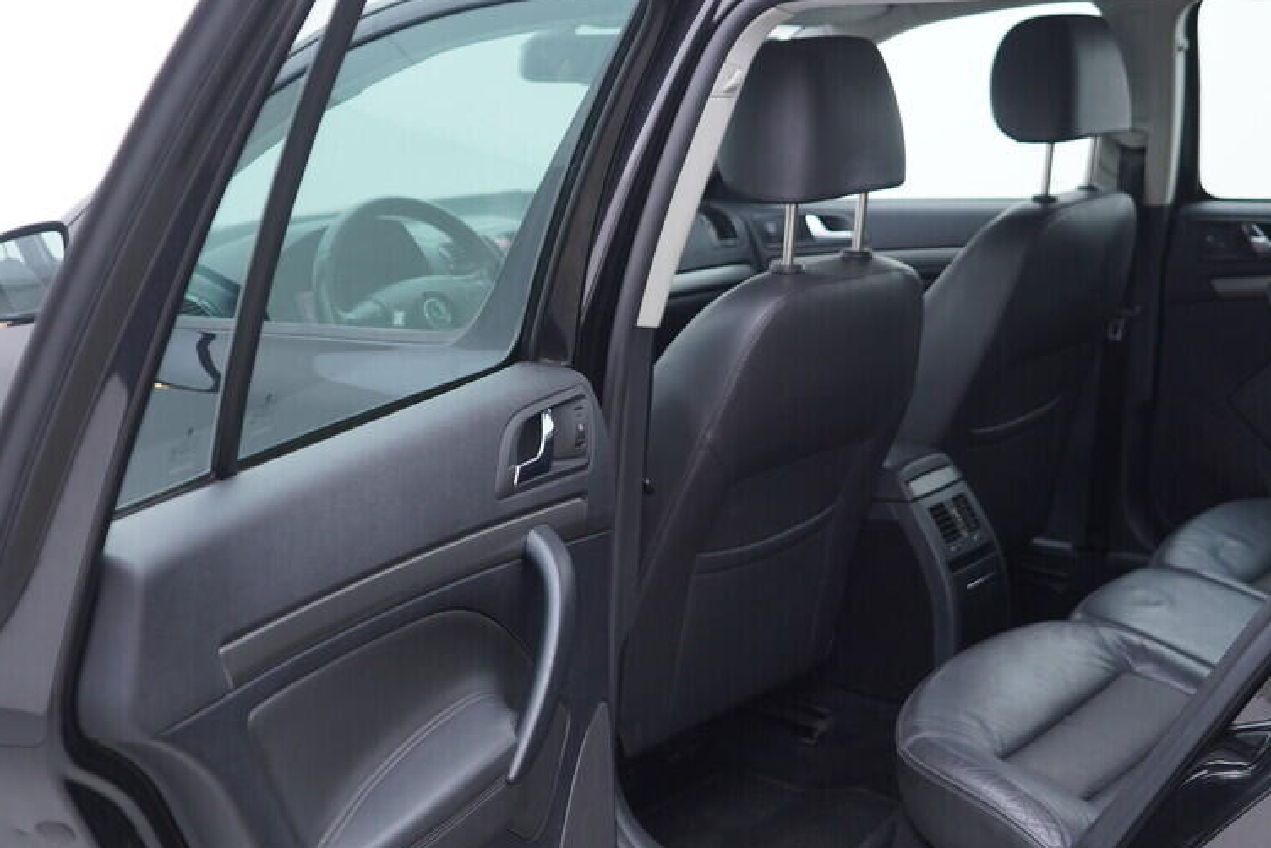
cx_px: 750
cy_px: 460
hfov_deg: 40.2
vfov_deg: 27.5
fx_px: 1731
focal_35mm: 49
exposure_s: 1/40
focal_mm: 24
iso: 125
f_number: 2.8
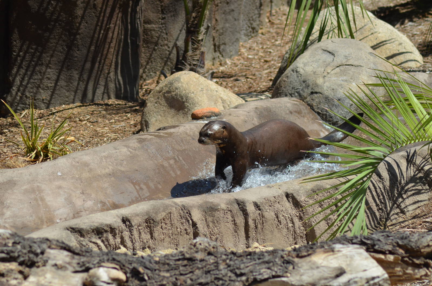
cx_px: 216
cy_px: 143
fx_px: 2964
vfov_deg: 5.5
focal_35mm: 248
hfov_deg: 8.3
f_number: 5.6
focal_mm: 165
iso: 400
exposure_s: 1/2000
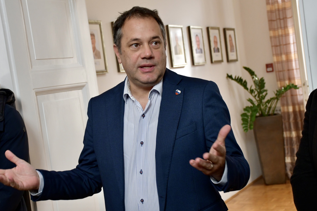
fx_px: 528
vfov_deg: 22.6
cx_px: 141
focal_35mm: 60
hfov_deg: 33.4
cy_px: 107
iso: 1100
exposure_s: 1/125
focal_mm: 35
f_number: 4.2
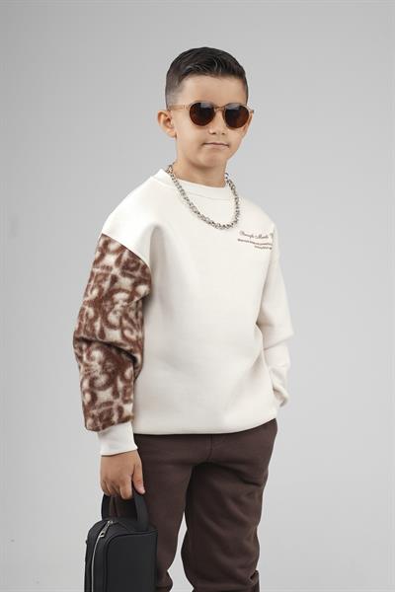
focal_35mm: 94
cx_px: 198
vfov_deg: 21.7
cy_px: 296
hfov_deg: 14.6
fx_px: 1547
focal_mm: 63
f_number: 8
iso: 80
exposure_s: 1/160
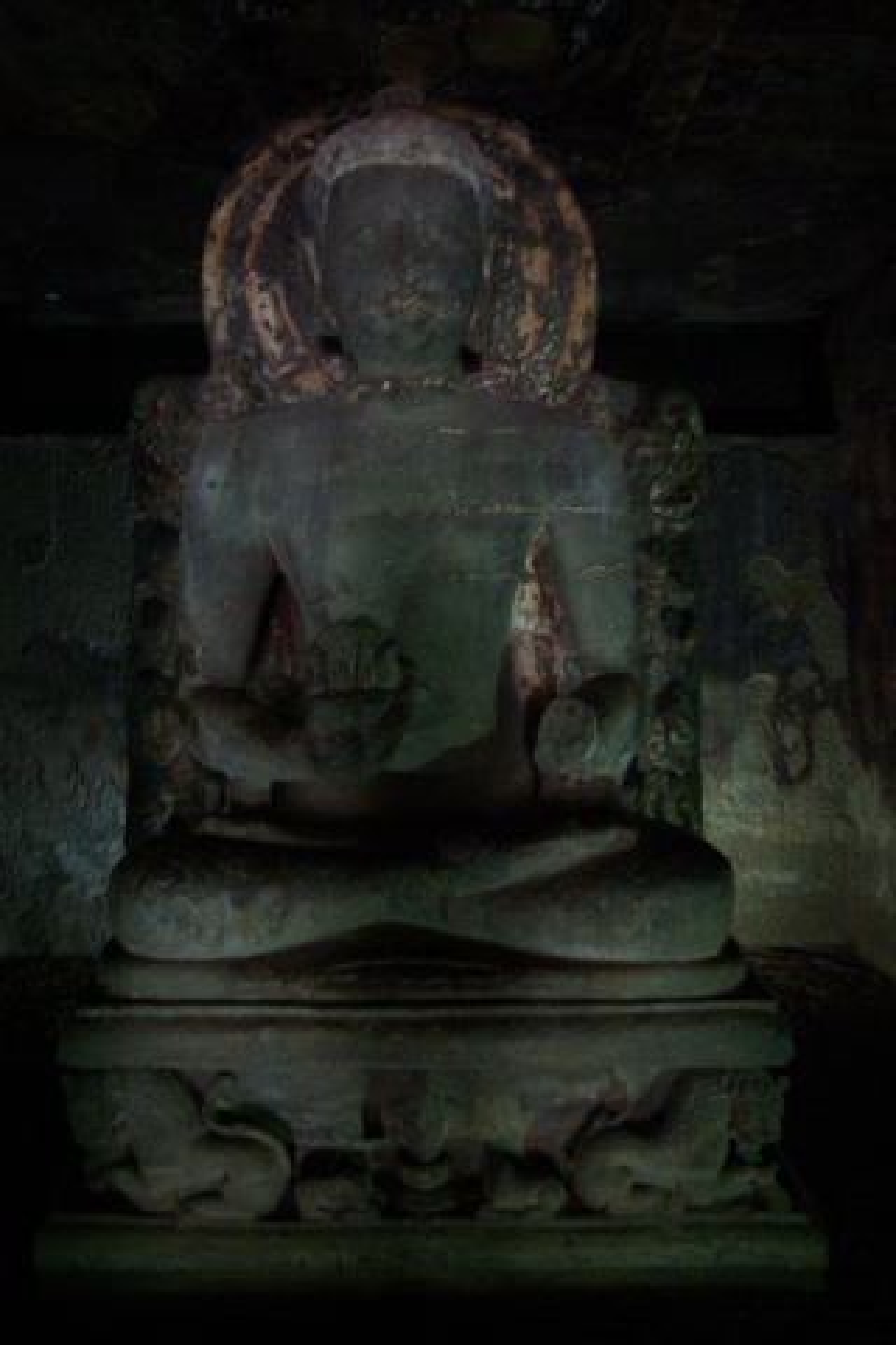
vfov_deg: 67.4
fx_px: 1008
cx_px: 448
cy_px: 672
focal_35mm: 27
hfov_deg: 47.9
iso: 800
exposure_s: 1/3.33
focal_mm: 18
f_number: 3.5
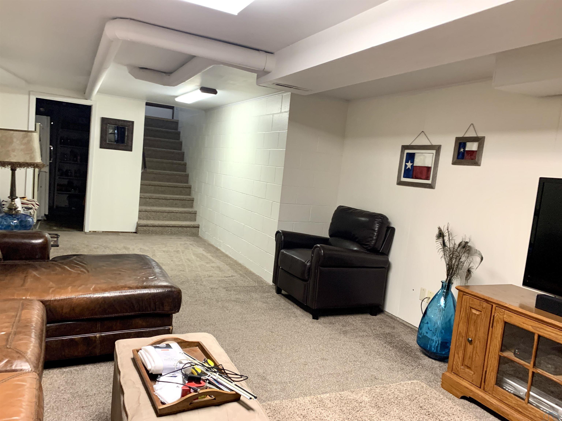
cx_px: 281
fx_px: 422
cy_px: 210
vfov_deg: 53.1
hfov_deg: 67.3
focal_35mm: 26
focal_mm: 4.25
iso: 160
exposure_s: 1/60
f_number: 1.8
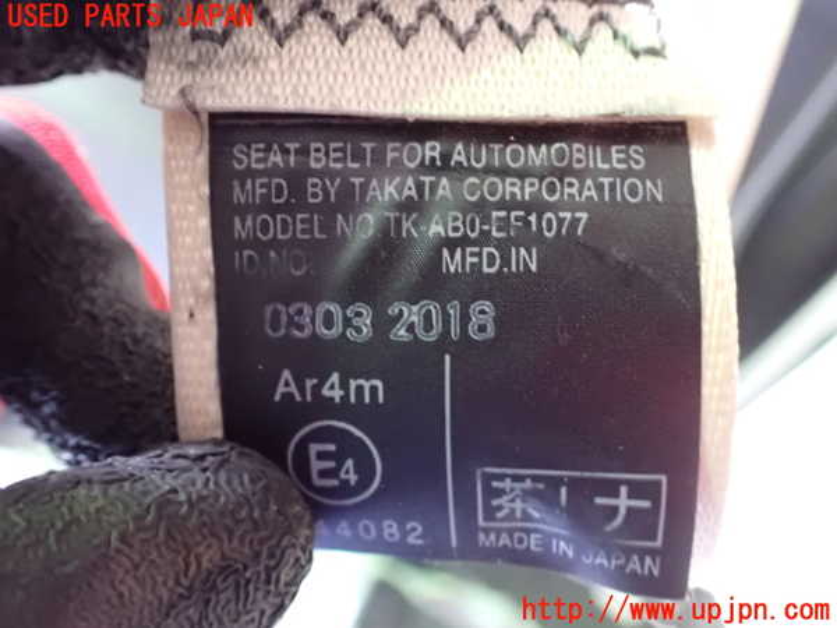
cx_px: 418
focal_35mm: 30
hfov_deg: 60.0
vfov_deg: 46.8
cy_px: 314
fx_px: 725
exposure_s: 1/10
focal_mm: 5.4
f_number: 2.3
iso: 1600
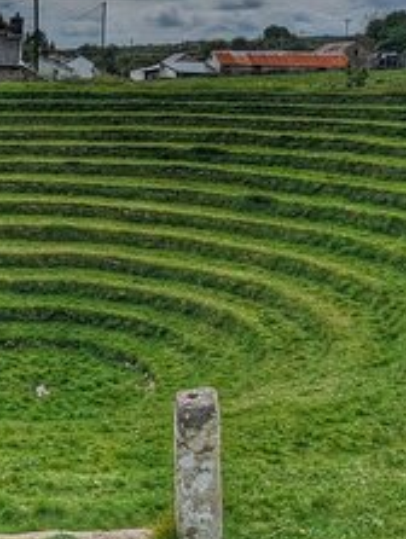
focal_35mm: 51
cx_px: 29
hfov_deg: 27.5
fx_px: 795
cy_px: 265
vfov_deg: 37.4
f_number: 2.2
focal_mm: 2.35
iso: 49
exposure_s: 1/4149
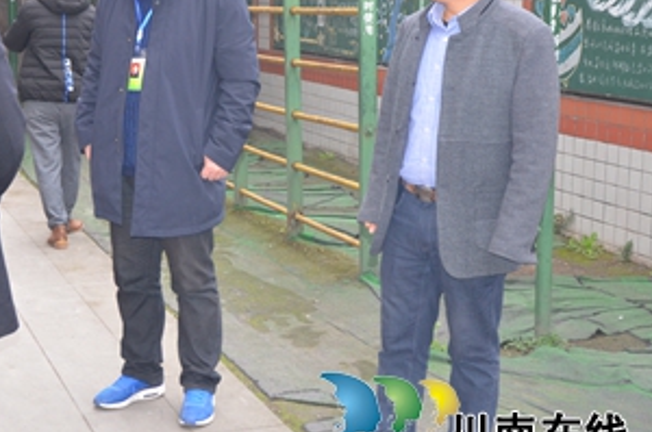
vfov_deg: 18.1
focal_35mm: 75
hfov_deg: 26.7
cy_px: 170
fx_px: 1356
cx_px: 178
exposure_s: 1/60
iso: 1000
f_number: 4.2
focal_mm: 30
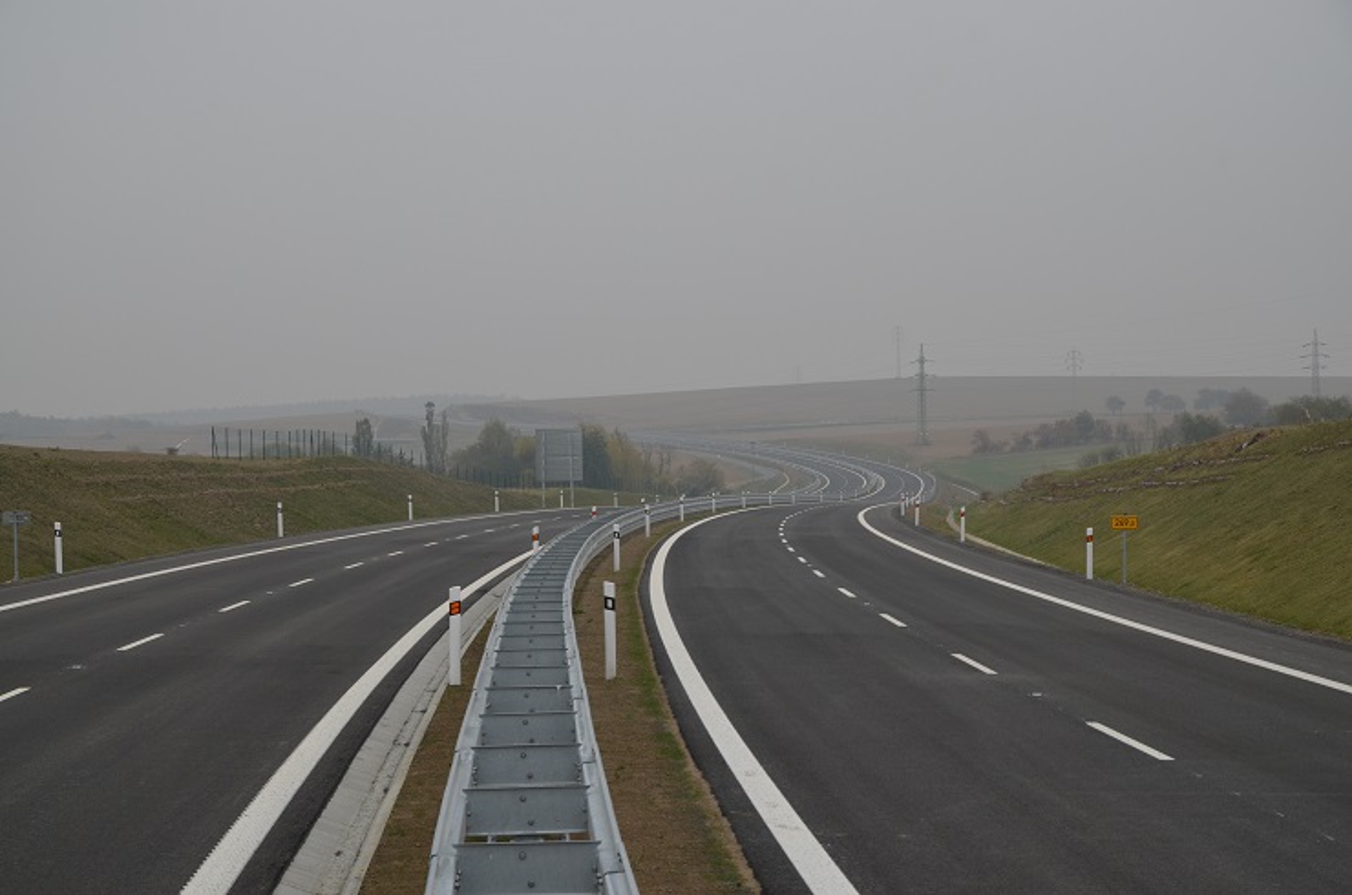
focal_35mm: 72
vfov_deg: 18.8
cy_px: 448
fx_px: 2698
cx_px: 676
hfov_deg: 28.1
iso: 200
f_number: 7.1
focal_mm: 48
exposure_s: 1/200
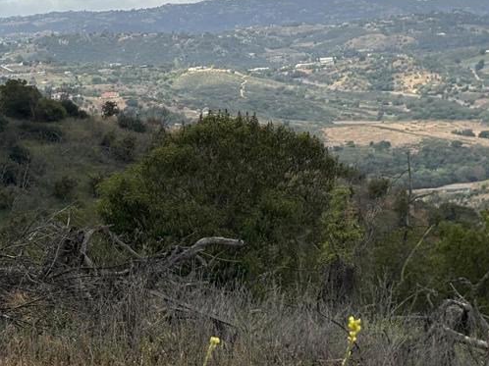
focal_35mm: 107
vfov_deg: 13.8
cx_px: 313
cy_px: 100
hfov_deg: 18.3
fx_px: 1511
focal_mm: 5.96
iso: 32
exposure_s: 1/2075
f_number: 1.6
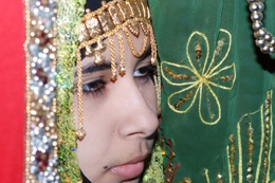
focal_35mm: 220
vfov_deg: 6.2
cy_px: 86
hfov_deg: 9.4
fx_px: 1678
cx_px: 115
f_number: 4
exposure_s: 1/125
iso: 100
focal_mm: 85
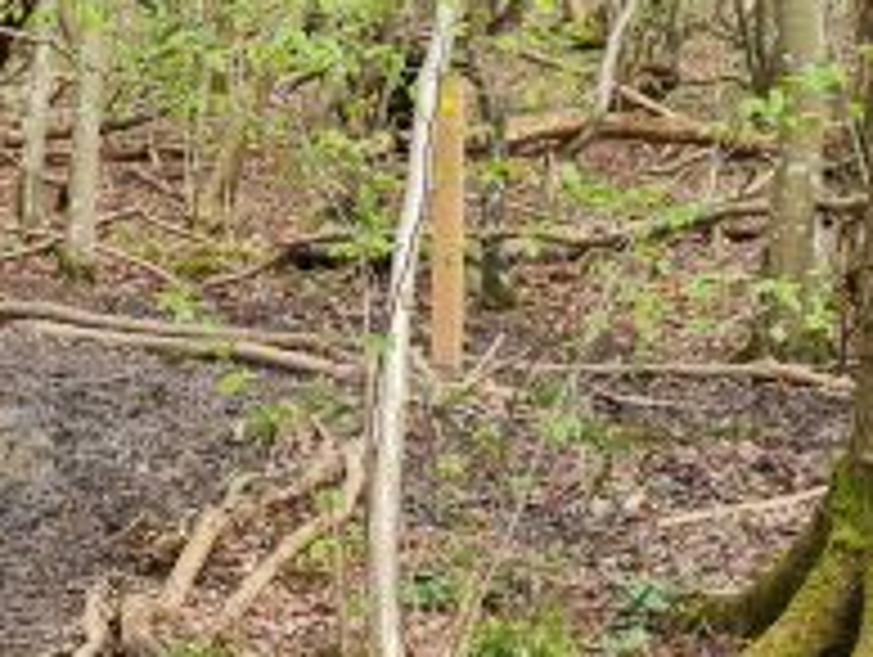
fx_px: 3207
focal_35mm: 127
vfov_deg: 11.7
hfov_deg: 15.4
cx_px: 180
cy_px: 497
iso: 50
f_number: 1.8
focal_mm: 5.4
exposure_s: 1/333
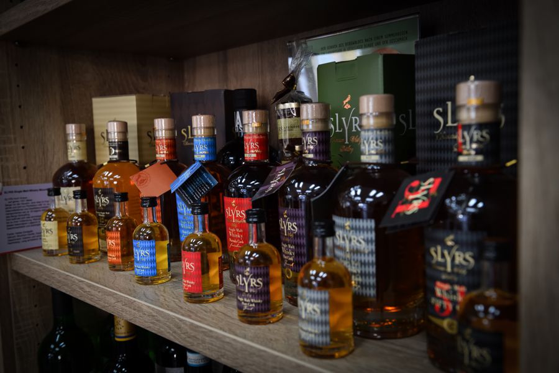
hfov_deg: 55.8
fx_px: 528
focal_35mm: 34
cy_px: 186
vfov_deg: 38.9
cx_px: 280
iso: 800
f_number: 5.6
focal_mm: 34
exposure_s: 1/80
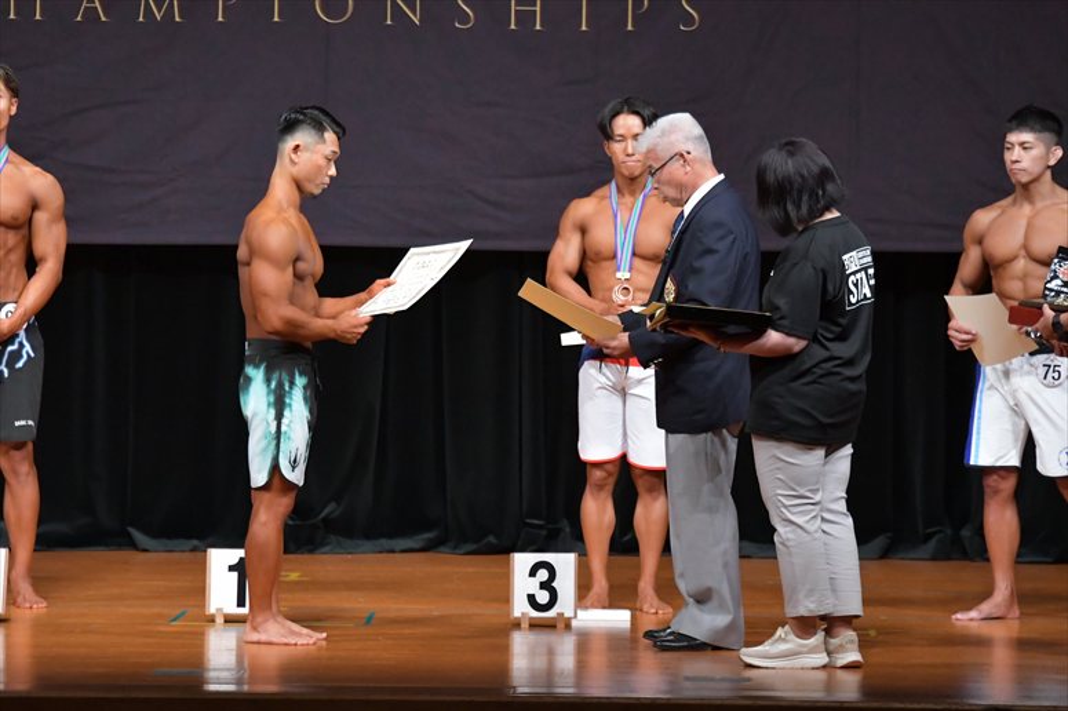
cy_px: 356
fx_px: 7117
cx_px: 534
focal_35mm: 240
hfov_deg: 8.6
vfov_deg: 5.7
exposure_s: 1/400
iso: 5000
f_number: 5.6
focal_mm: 160
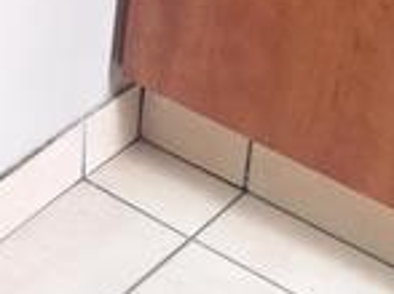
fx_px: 1422
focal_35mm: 125
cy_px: -412
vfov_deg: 10.3
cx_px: -308
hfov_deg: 14.1
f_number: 1.8
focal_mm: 5.54
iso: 125
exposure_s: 1/50
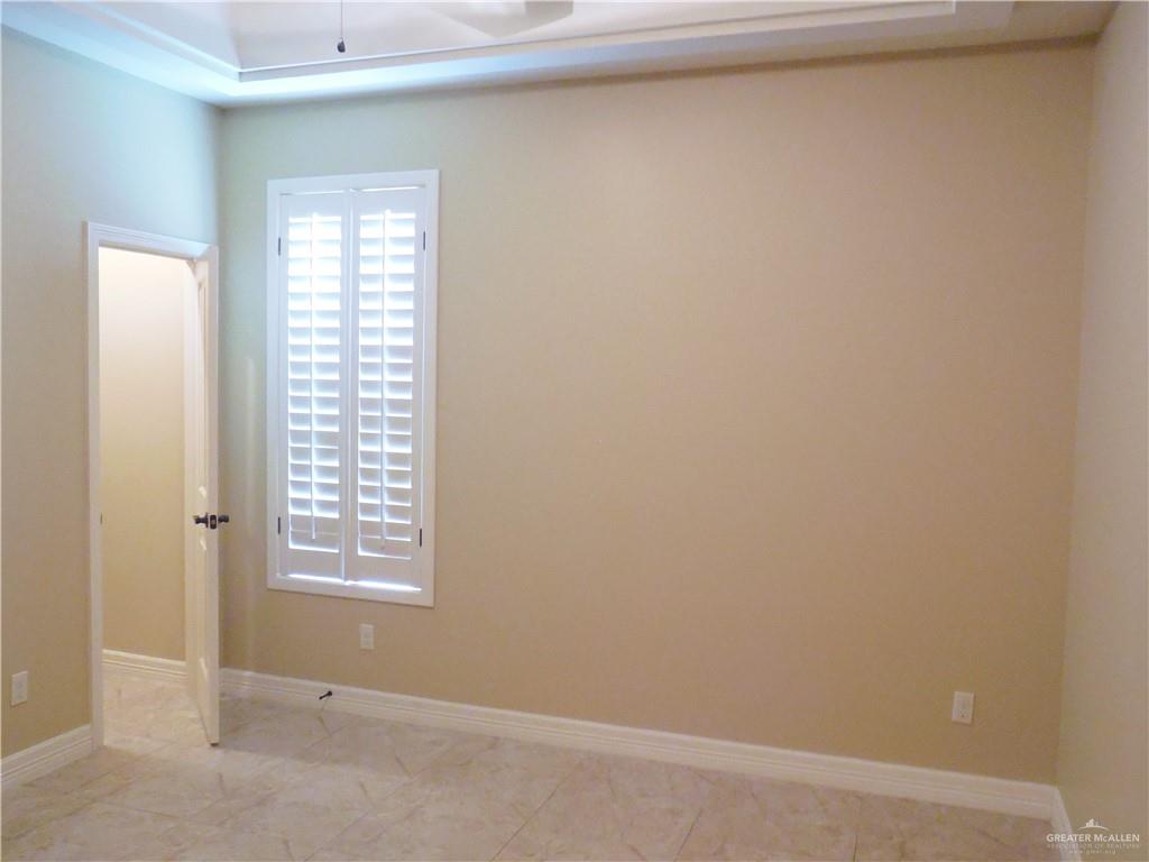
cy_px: 431
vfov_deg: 46.8
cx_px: 574
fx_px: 996
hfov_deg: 60.0
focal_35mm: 30
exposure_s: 1/13
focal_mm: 5.3
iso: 800
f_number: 3.8
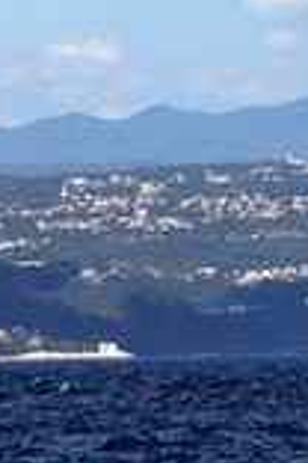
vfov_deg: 5.2
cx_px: 154
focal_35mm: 400
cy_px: 148
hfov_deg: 3.4
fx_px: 5133
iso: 400
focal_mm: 52
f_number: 11
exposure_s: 1/400
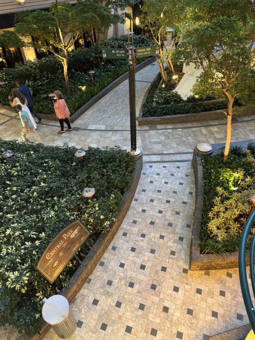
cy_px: 170
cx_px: 128
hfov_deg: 56.8
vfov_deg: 71.6
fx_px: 236
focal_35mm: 24
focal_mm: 6.76
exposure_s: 1/40
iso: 800
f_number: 1.78
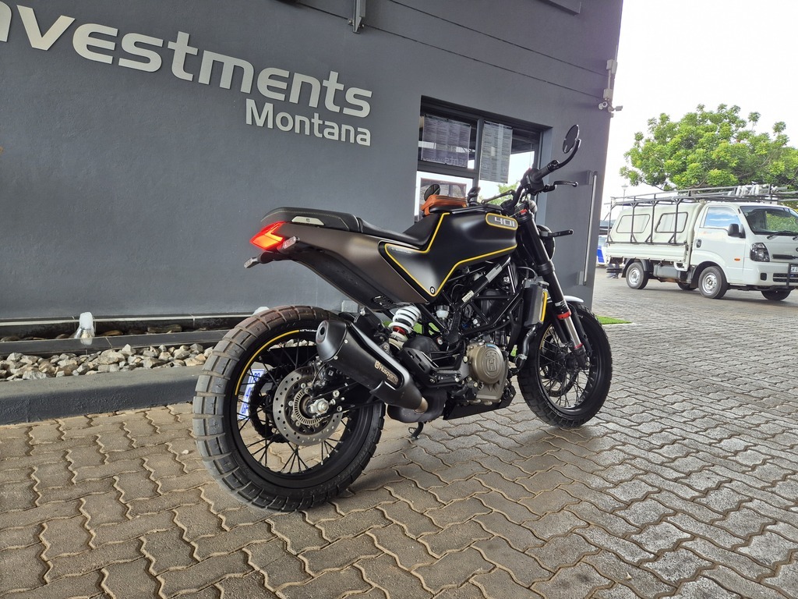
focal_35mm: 23
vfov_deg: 58.9
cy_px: 300
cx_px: 399
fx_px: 530
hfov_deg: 73.9
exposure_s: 1/180
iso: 125
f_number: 1.8
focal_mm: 5.4
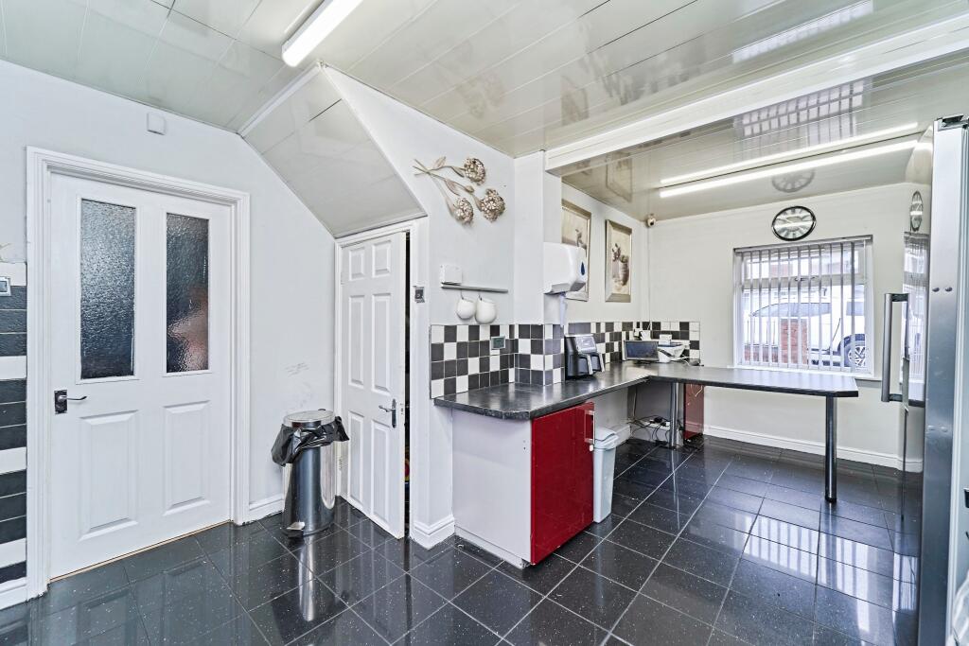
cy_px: 323
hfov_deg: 104.2
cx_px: 484
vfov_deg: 81.2
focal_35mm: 14
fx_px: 377
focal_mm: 14
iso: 400
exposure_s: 1/25
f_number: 8
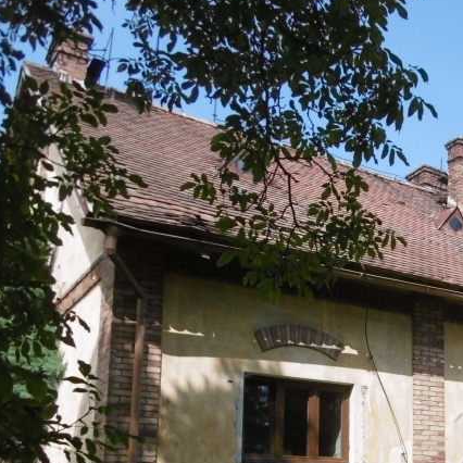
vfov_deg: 32.0
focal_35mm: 51
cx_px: 517
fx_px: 772
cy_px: 401
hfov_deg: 29.8
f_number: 3.1
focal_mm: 4.3
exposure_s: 1/800
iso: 100
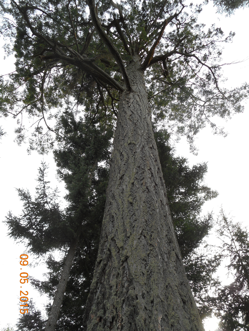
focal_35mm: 29
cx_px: 124
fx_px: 278
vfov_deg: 61.7
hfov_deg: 48.2
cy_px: 166
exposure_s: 1/160
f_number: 4
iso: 80
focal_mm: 5.2
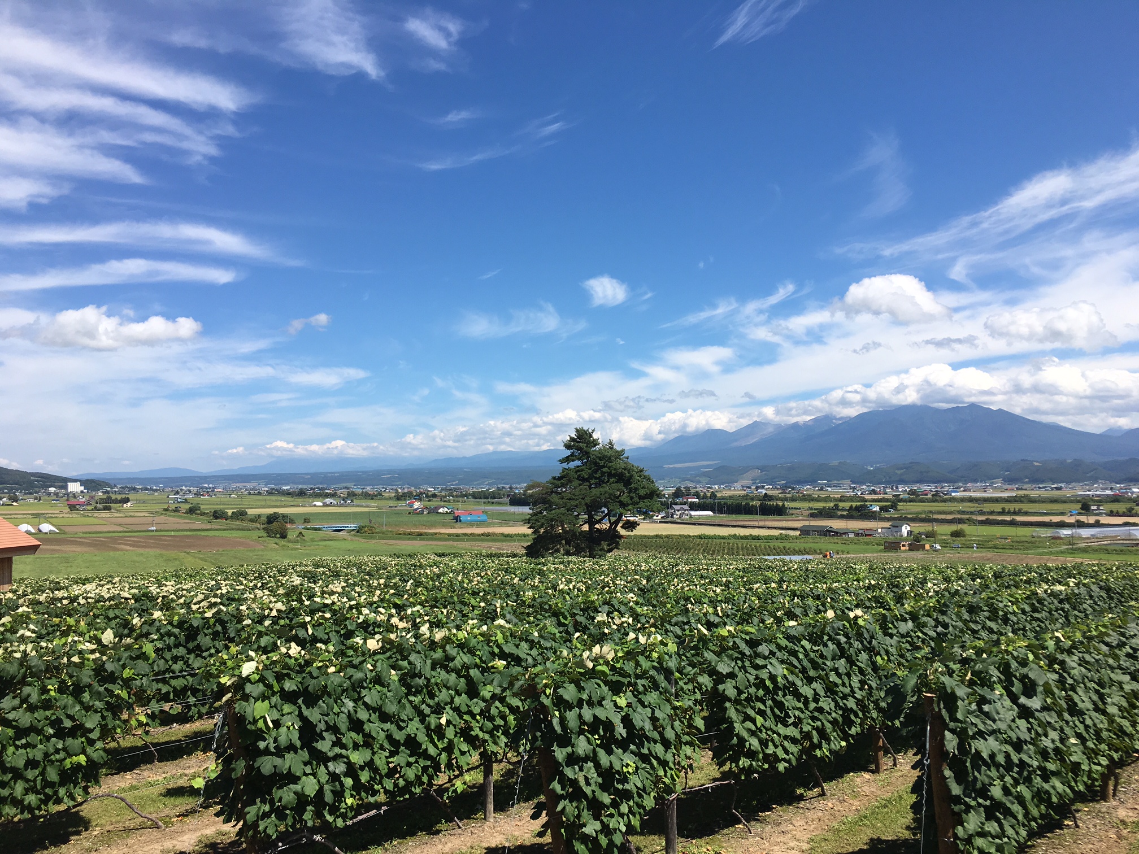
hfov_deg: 61.7
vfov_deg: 48.2
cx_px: 570
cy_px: 427
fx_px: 954
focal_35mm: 29
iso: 25
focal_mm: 4.15
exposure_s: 1/1923
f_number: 2.2
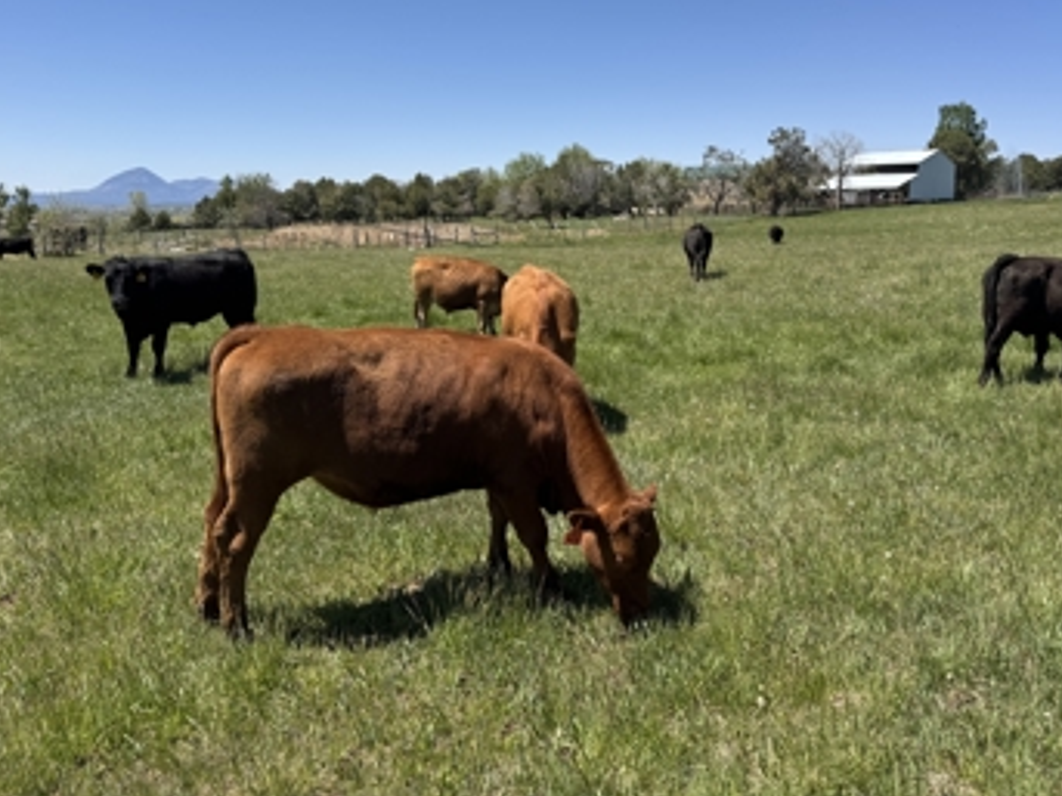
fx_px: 859
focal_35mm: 28
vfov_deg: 49.5
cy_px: 335
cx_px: 576
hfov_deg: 63.4
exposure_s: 1/3802
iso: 80
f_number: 1.78
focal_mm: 6.76
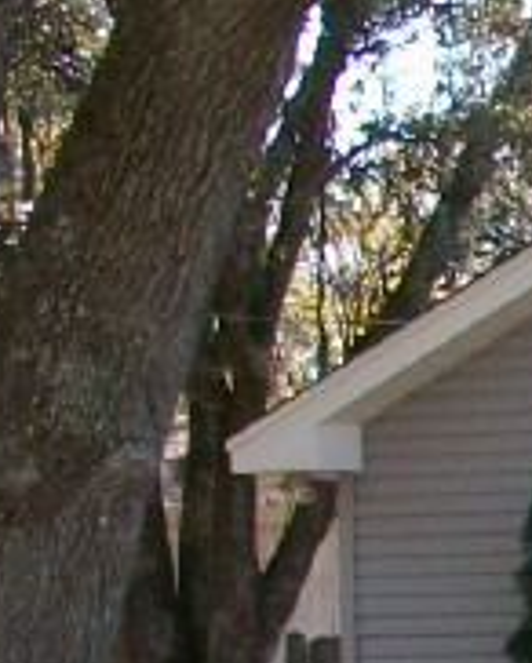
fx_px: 3773
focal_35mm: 192
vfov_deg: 9.9
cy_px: 809
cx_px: 1636
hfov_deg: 7.1
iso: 80
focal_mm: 6.3
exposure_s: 1/125
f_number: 3.1
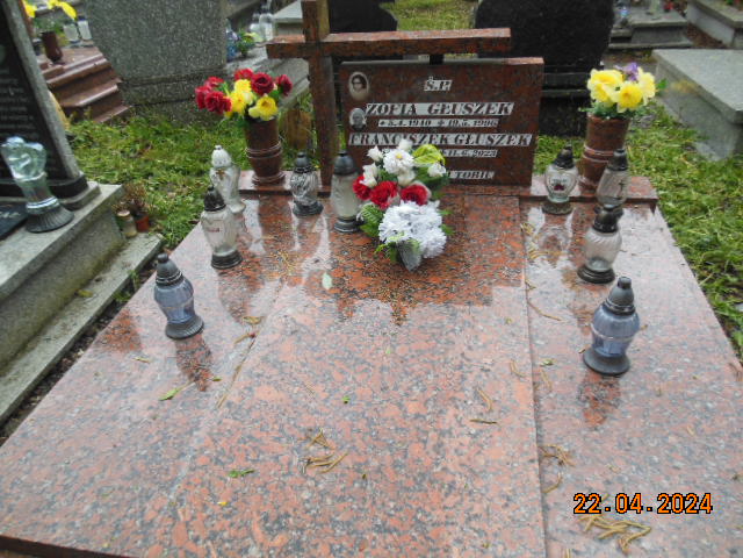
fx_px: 537
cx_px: 372
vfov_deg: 54.9
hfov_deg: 69.4
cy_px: 279
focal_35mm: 25
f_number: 3.2
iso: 125
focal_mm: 4.5
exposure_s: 1/160
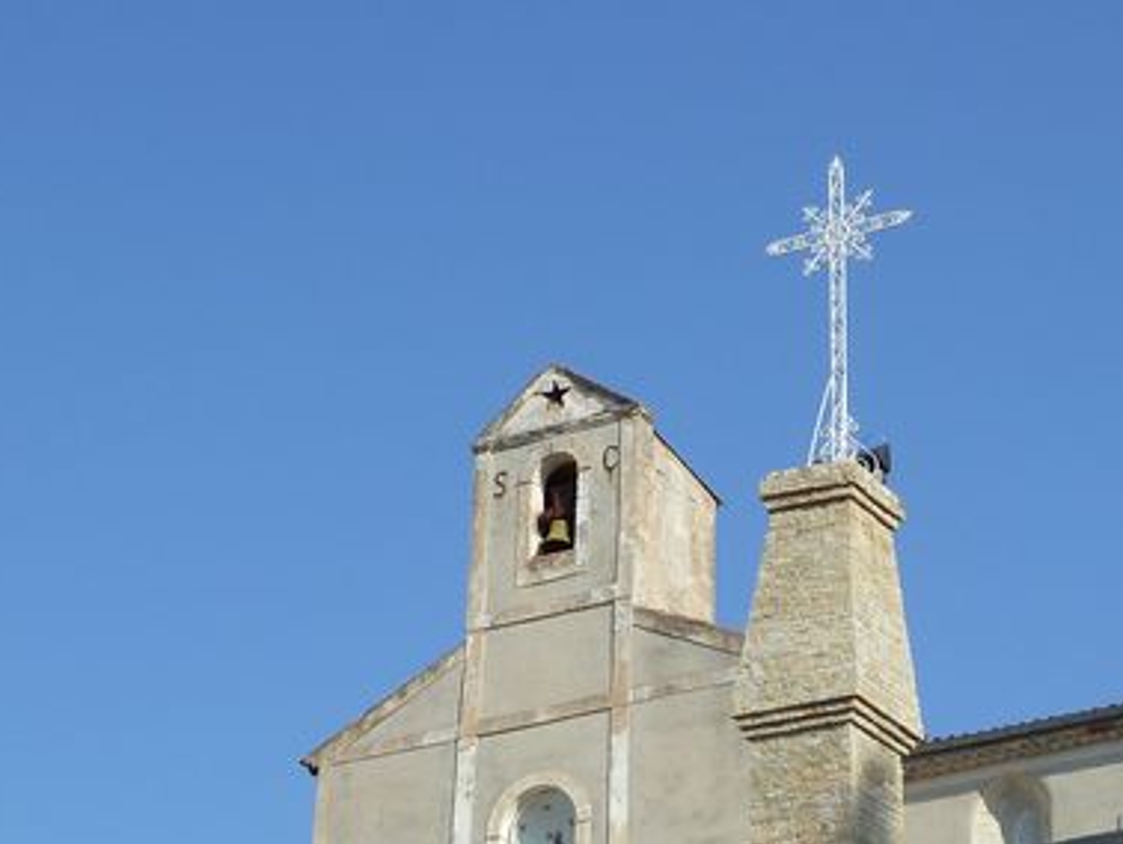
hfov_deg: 17.8
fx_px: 3571
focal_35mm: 110
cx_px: 740
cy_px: 648
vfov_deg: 13.4
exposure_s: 1/500
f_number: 5
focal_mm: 8.5
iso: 80
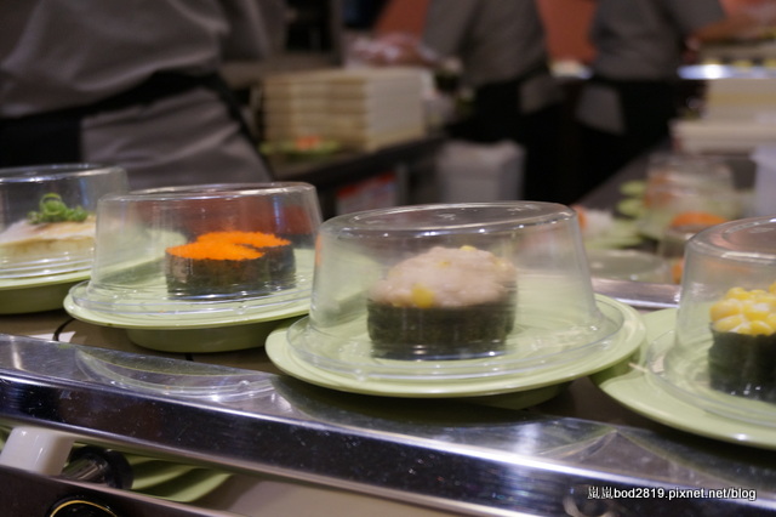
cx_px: 388
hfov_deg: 49.6
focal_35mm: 39
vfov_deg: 34.2
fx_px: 840
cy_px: 258
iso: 800
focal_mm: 26
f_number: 4.5
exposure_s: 1/60
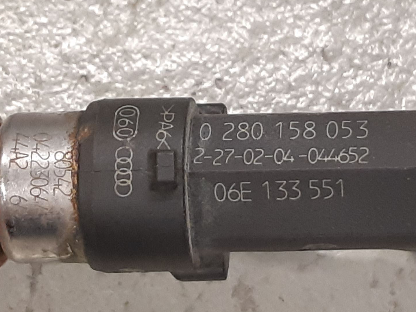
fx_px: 445
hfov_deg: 49.8
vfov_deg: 38.6
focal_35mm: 37
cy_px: 145
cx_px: 249
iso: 160
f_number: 1.7
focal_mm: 3.93
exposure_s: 1/50
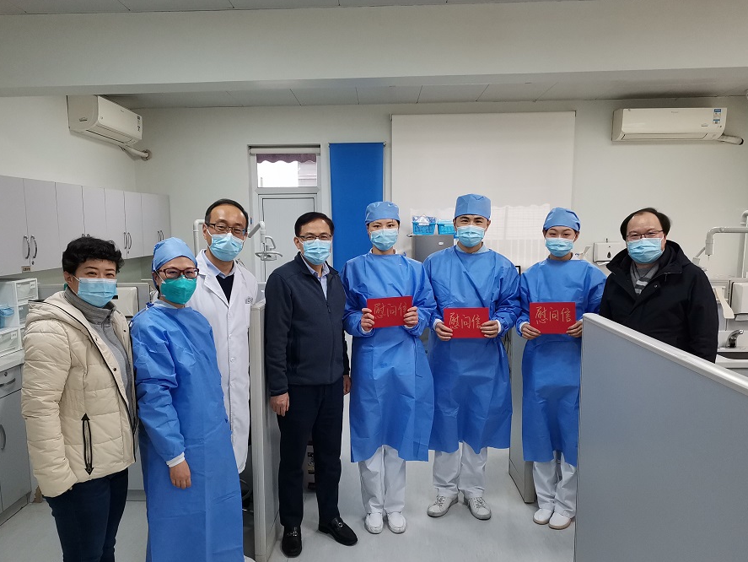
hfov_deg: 59.9
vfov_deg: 46.7
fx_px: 649
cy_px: 321
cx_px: 354
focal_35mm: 30
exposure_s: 1/100
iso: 200
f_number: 1.8
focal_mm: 5.5
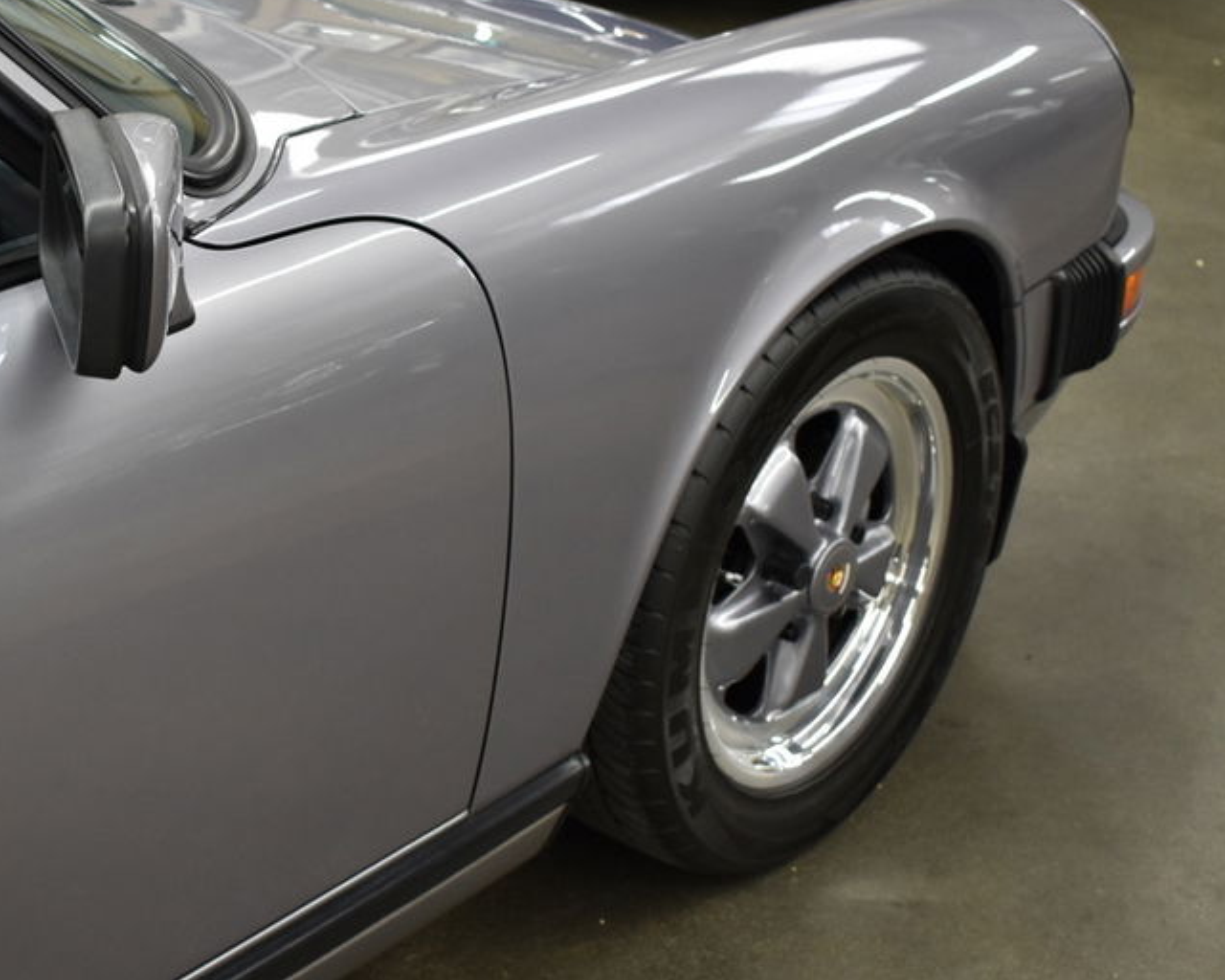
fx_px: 2284
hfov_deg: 29.6
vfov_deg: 24.2
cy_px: 425
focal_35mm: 63
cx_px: 323
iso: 900
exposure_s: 1/50
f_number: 4.2
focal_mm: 28
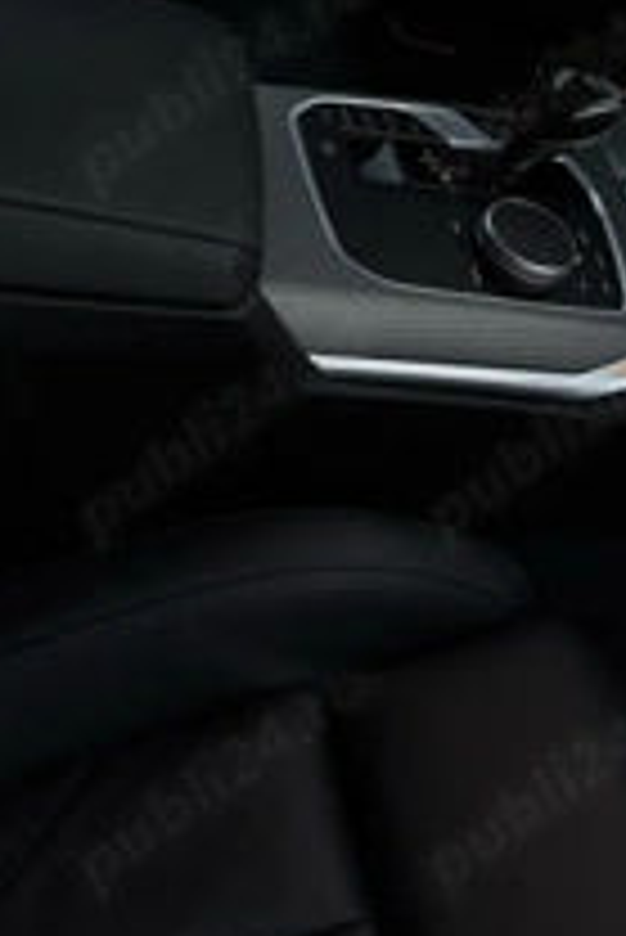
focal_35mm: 48
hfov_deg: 26.3
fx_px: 1250
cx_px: 662
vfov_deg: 38.8
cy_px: 130
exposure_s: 1/122
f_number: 1.78
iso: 200
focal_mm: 6.76
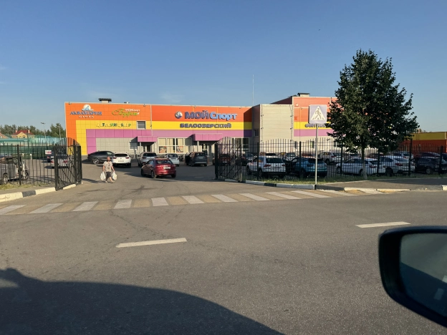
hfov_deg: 71.6
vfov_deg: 56.8
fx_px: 310
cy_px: 168
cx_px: 224
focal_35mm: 24
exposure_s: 1/3802
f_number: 1.78
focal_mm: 6.76
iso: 80
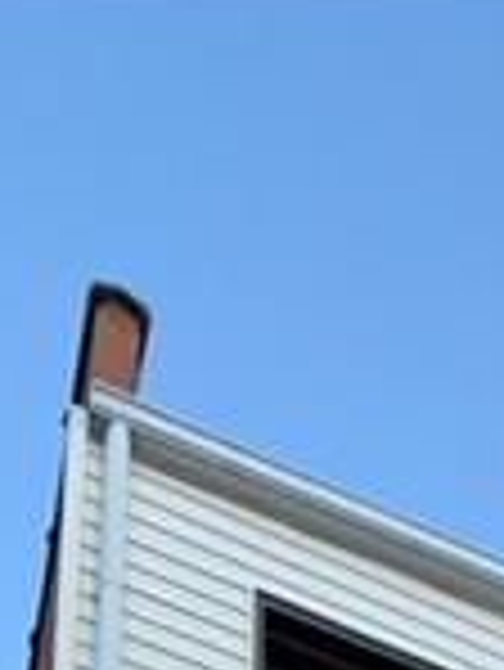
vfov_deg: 14.2
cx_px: 454
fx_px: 1396
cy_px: 1700
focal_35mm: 72
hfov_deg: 20.1
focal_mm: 2.22
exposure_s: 1/502
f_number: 2.2
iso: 25
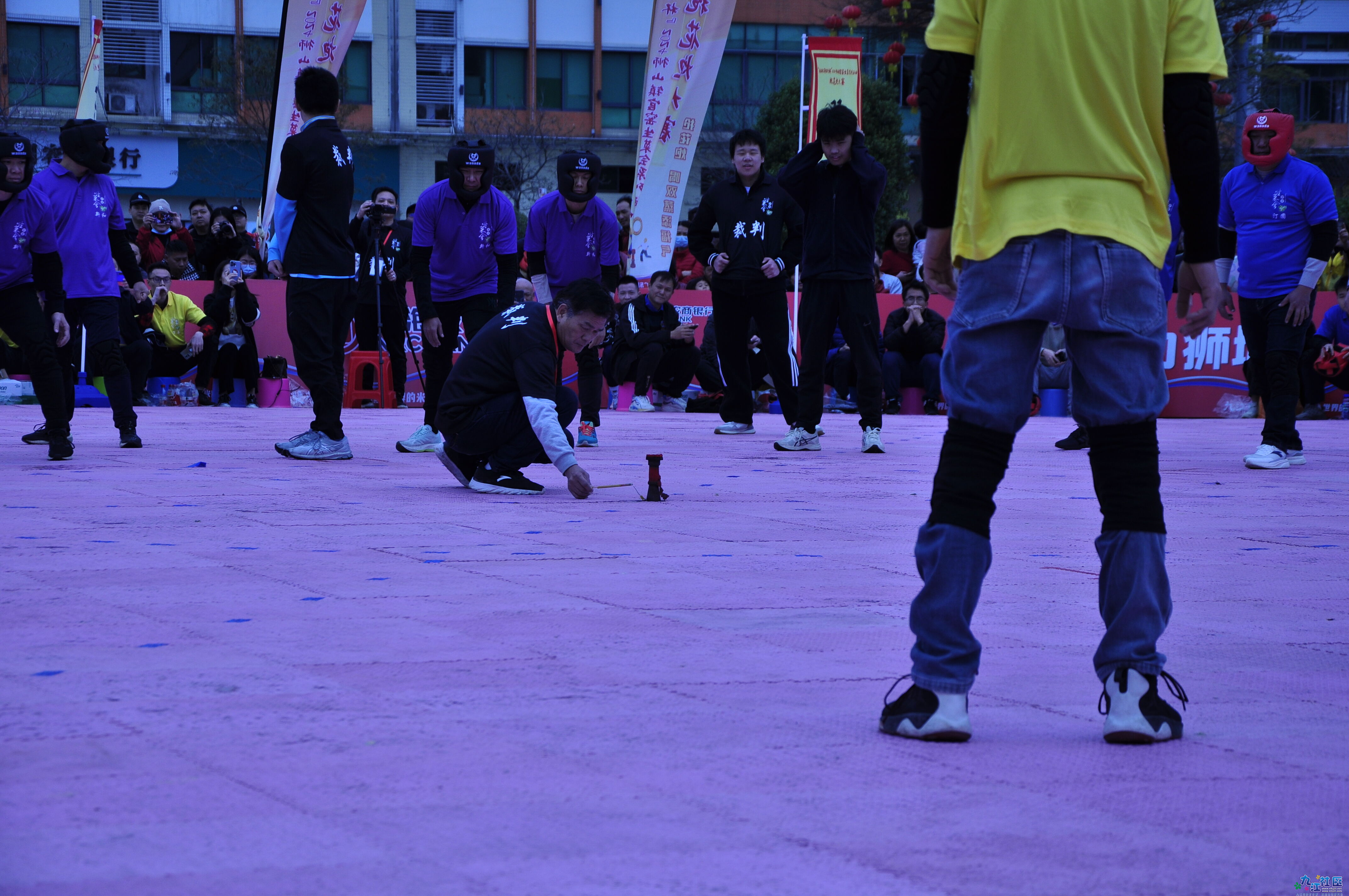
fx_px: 3930
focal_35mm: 105
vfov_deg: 13.0
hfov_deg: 19.5
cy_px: 448
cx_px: 674
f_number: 5.3
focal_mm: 70
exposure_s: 1/800
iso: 220
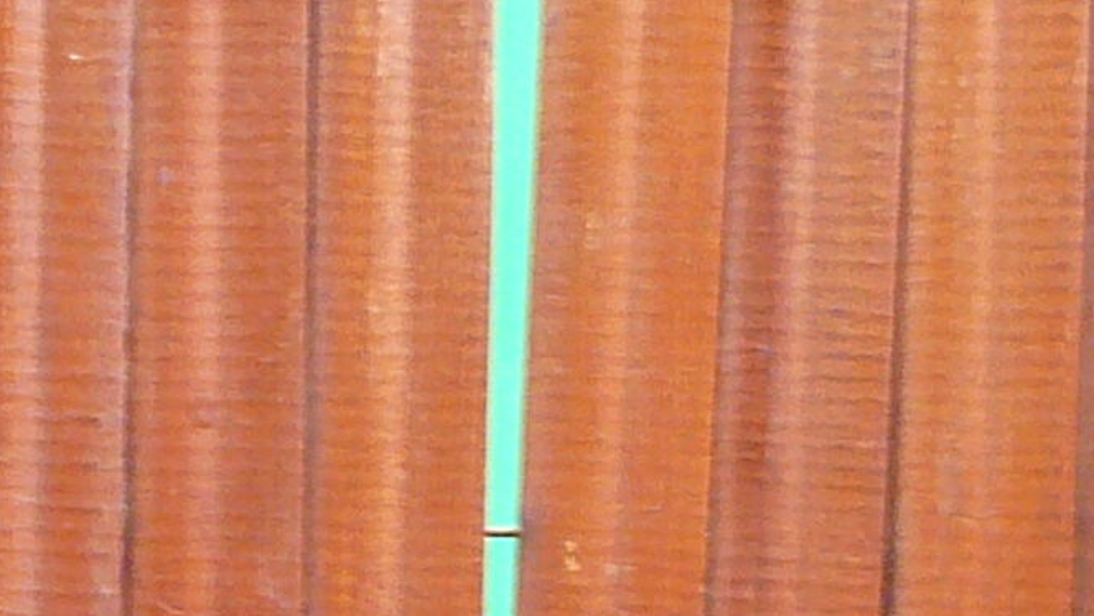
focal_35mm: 147
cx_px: 166
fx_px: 4266
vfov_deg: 8.2
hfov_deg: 14.5
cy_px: 595
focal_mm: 5.2
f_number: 2.8
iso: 200
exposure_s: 1/20
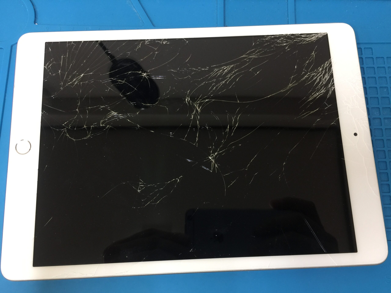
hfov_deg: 61.7
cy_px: 146
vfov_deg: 48.2
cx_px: 196
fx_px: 328
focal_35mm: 29
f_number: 2.2
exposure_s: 1/15
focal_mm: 4.15
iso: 40
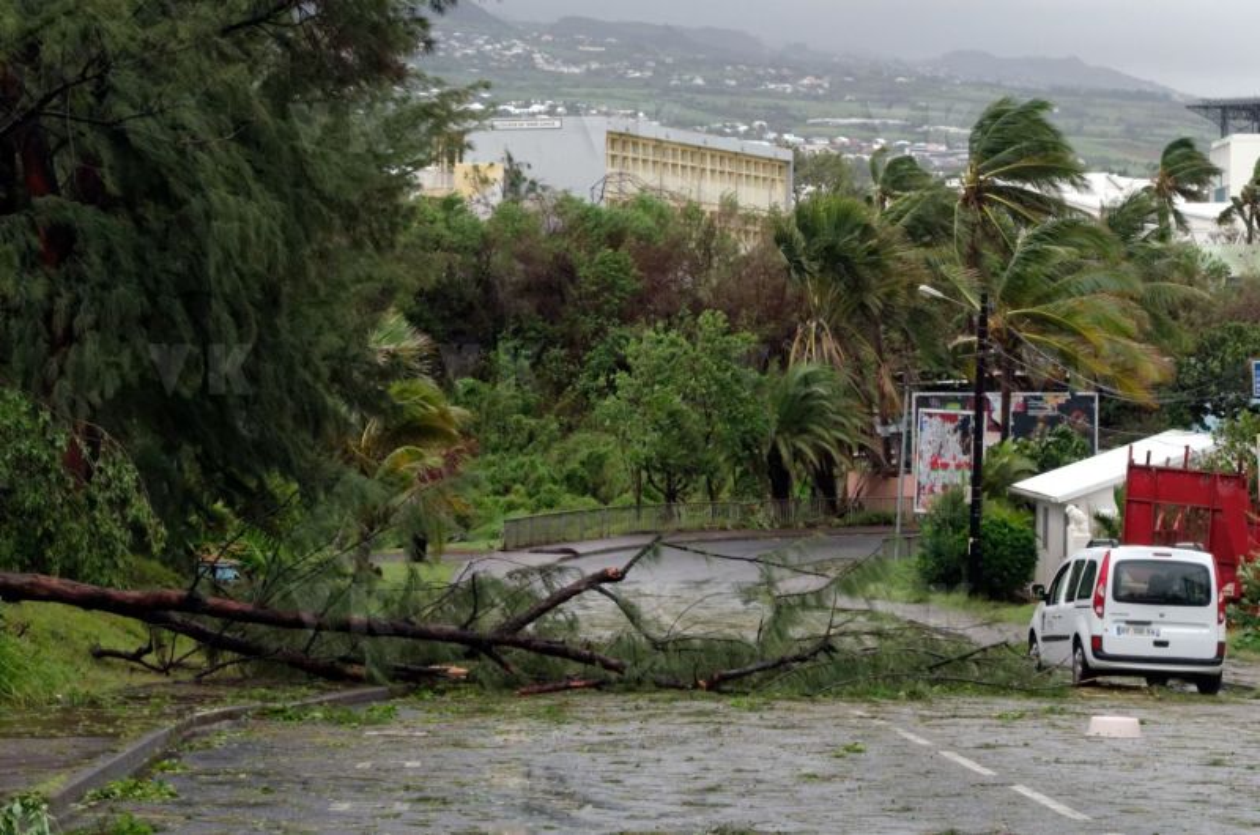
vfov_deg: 13.0
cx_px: 630
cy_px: 418
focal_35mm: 105
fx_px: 3668
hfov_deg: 19.5
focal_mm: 70
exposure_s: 1/80
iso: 1000
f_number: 11
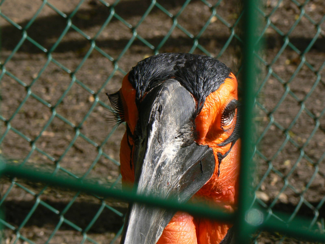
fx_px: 1324
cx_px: 162
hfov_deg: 14.0
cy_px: 122
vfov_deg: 10.5
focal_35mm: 141
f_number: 5.6
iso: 80
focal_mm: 23.5
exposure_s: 1/200
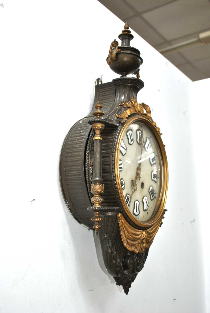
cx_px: 105
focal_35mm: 36
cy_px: 156
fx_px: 314
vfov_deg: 53.1
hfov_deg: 37.0
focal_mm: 24
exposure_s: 1/20
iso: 200
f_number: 4
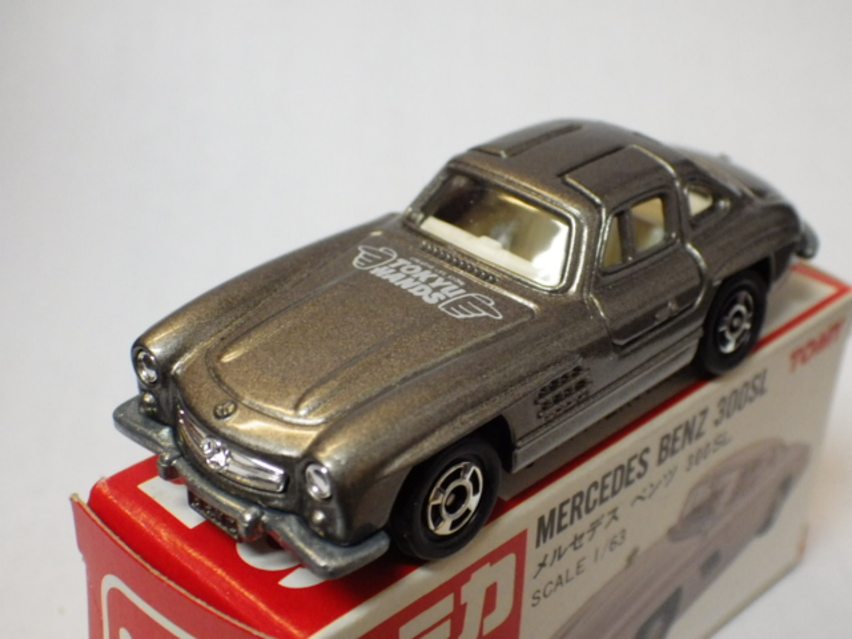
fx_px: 1452
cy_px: 320
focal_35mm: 59
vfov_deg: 24.8
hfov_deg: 32.7
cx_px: 426
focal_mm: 10.7
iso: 640
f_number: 4
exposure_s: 1/60
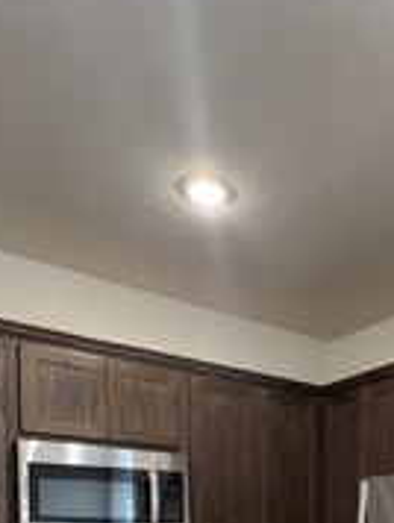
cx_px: 368
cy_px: 547
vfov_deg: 43.4
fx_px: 530
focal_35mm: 35
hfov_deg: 37.6
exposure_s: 1/60
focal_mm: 1.57
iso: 200
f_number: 1.8
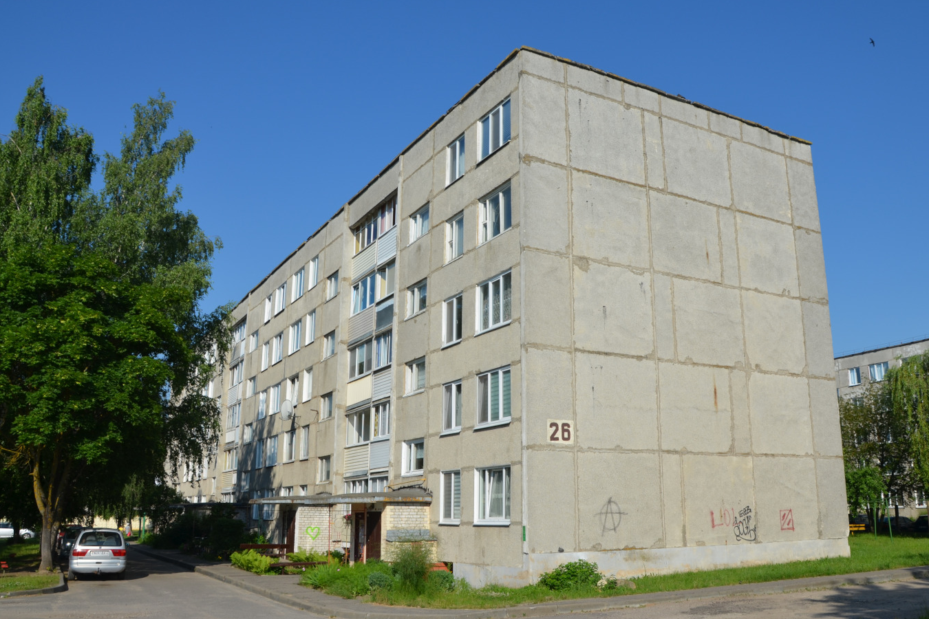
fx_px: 774
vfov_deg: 43.6
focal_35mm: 30
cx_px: 498
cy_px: 307
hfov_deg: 61.9
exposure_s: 1/320
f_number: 9
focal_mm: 18
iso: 100
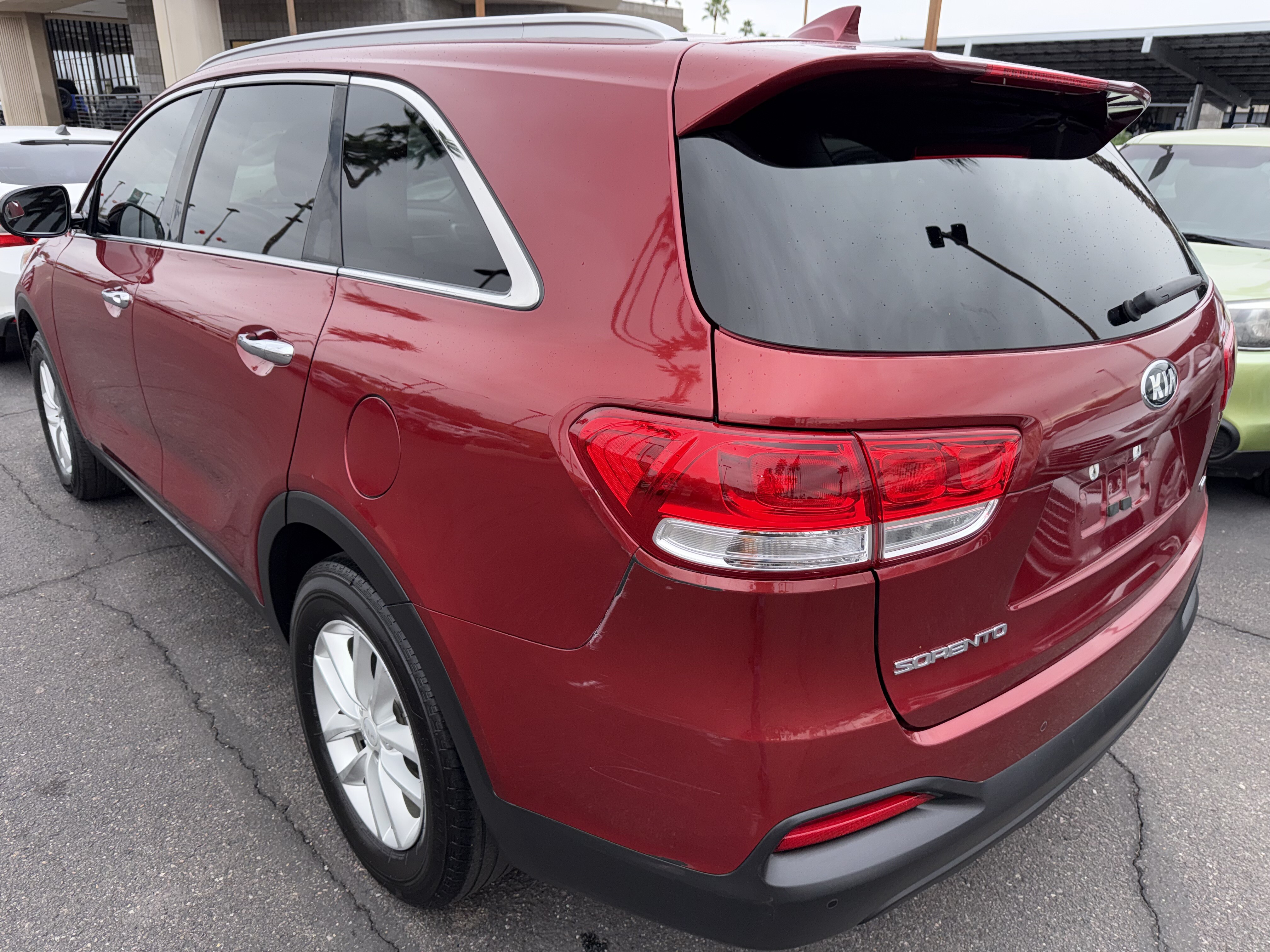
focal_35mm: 24
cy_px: 476
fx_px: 881
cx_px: 635
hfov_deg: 71.6
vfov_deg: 56.8
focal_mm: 6.76
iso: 50
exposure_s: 1/776
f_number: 1.78
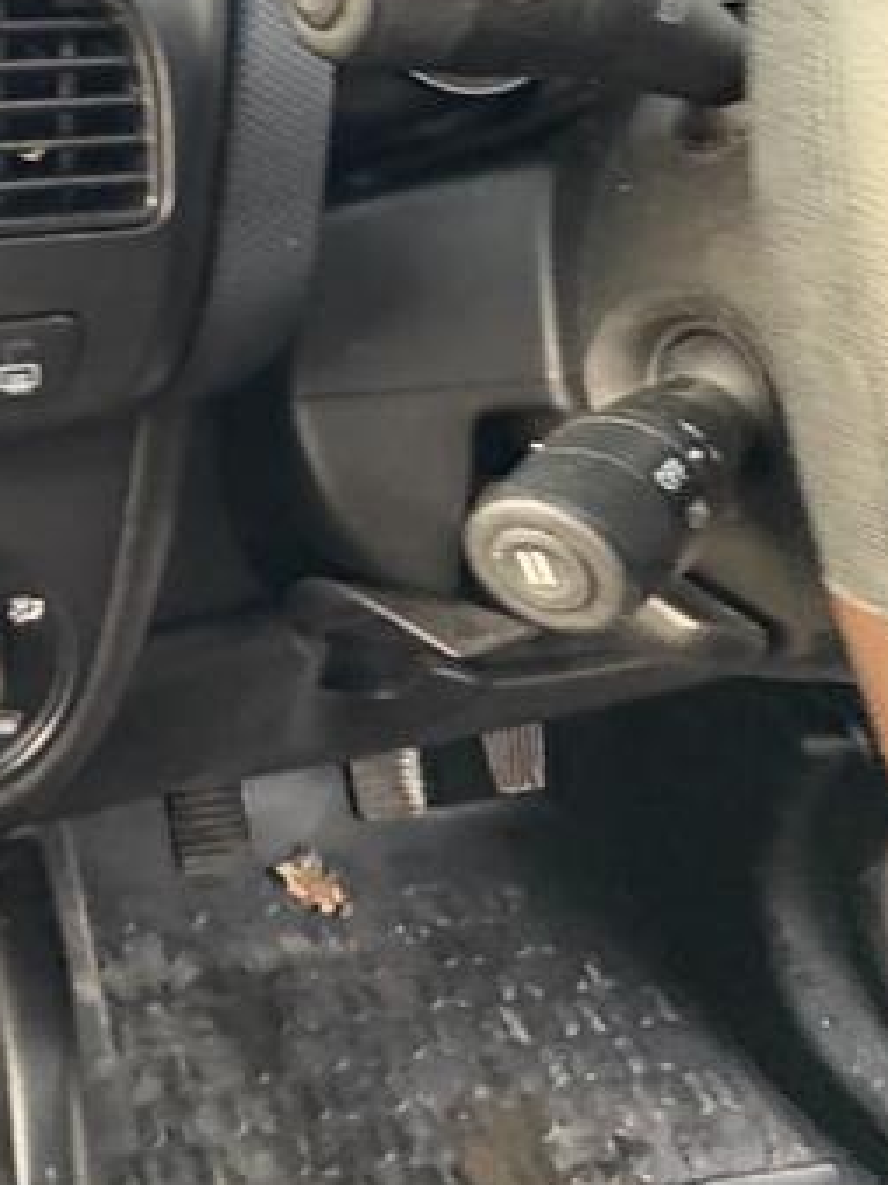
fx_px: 1266
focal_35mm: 37
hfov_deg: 33.1
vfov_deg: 47.2
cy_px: 224
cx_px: -122
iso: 800
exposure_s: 1/53
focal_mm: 2.22
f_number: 2.2
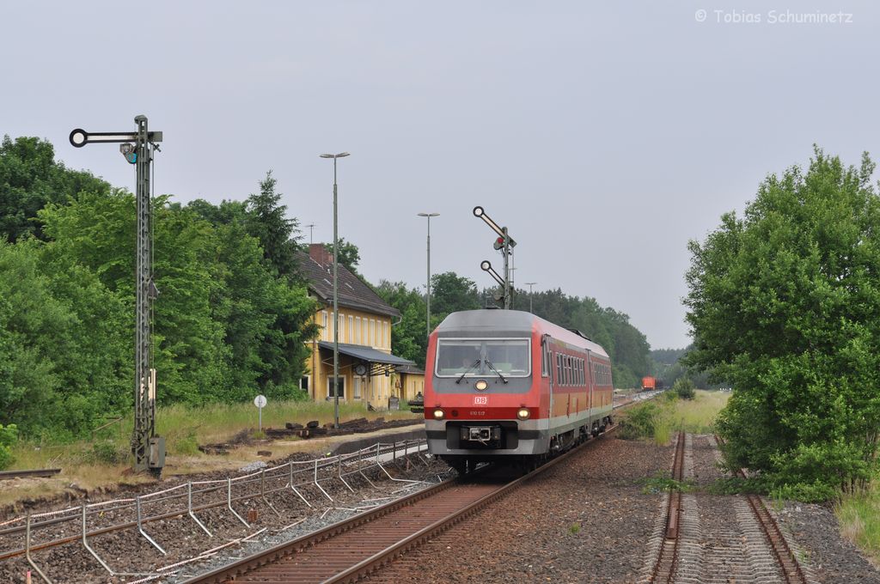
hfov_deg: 20.9
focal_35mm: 98
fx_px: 2380
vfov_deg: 14.0
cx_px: 440
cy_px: 292
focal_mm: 65
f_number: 6.3
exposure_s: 1/500
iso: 320
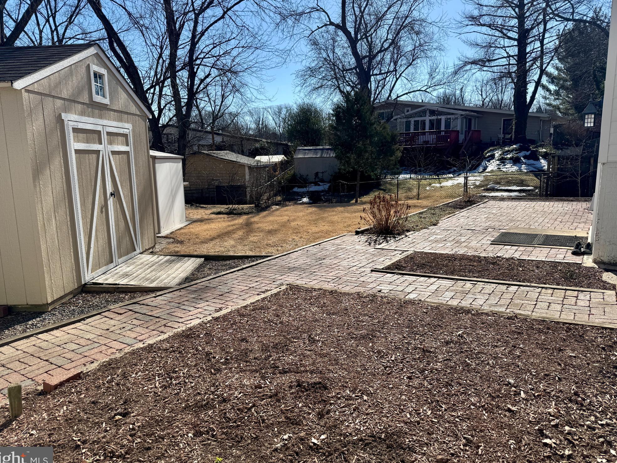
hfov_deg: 69.4
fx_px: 446
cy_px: 231
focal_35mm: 25
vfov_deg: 54.9
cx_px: 296
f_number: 1.78
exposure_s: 1/5348
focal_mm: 6.76
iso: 80
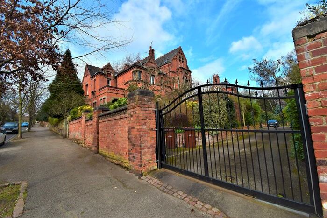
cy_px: 109
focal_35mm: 15
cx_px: 164
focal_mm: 10
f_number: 10
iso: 140
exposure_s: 1/200
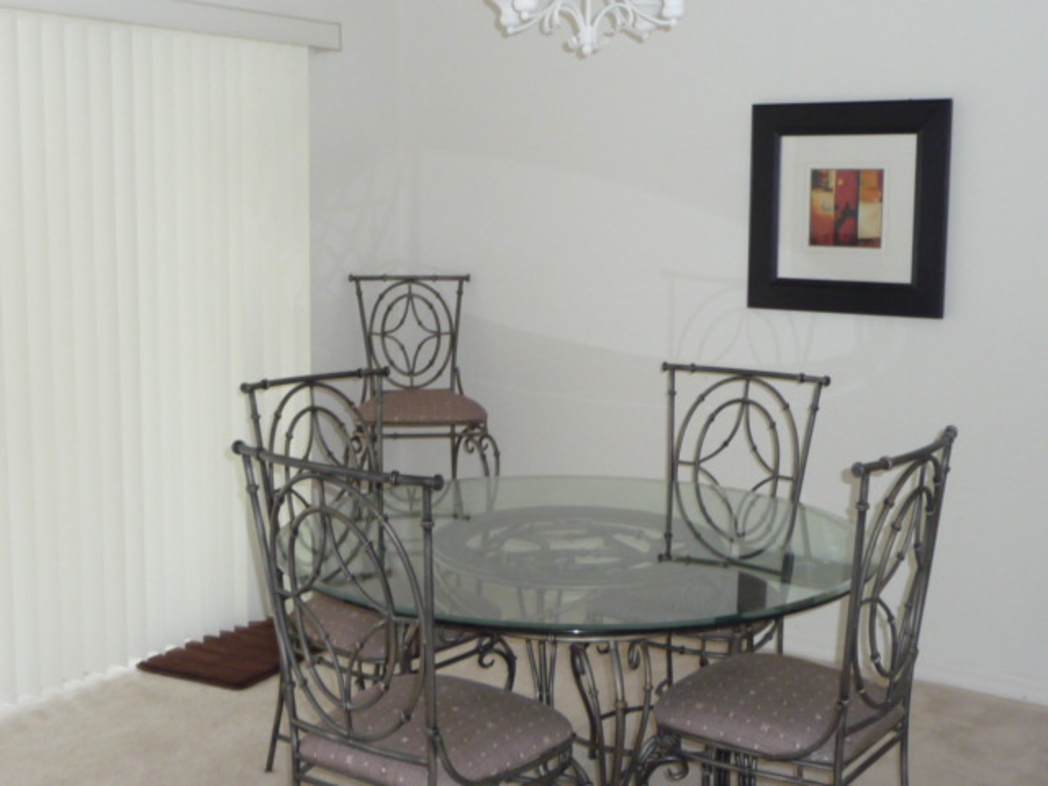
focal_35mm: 45
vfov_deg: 32.2
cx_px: 524
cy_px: 393
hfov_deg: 42.1
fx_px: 1362
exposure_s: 1/30
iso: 200
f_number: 3.3
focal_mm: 4.7
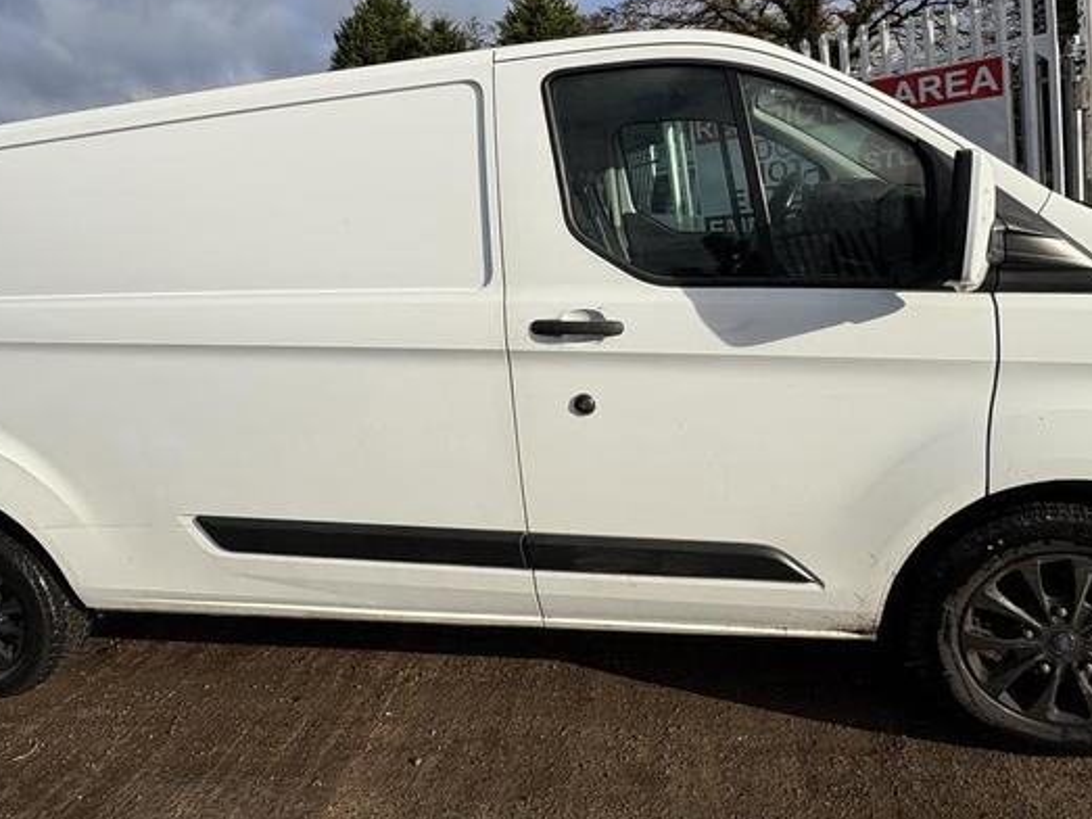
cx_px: 537
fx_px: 757
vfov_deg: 56.0
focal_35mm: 24
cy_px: 301
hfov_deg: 71.6
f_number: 2.2
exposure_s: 1/3390
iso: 50
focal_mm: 2.22
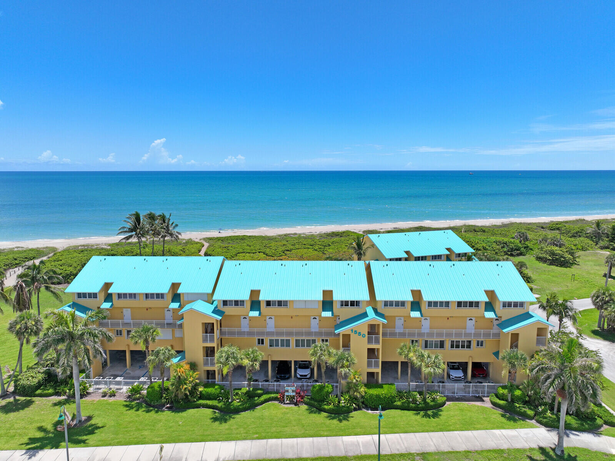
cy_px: 230
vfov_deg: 56.8
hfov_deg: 71.6
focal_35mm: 24
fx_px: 426
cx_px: 308
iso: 110
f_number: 2.8
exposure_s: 1/2000
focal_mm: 12.29
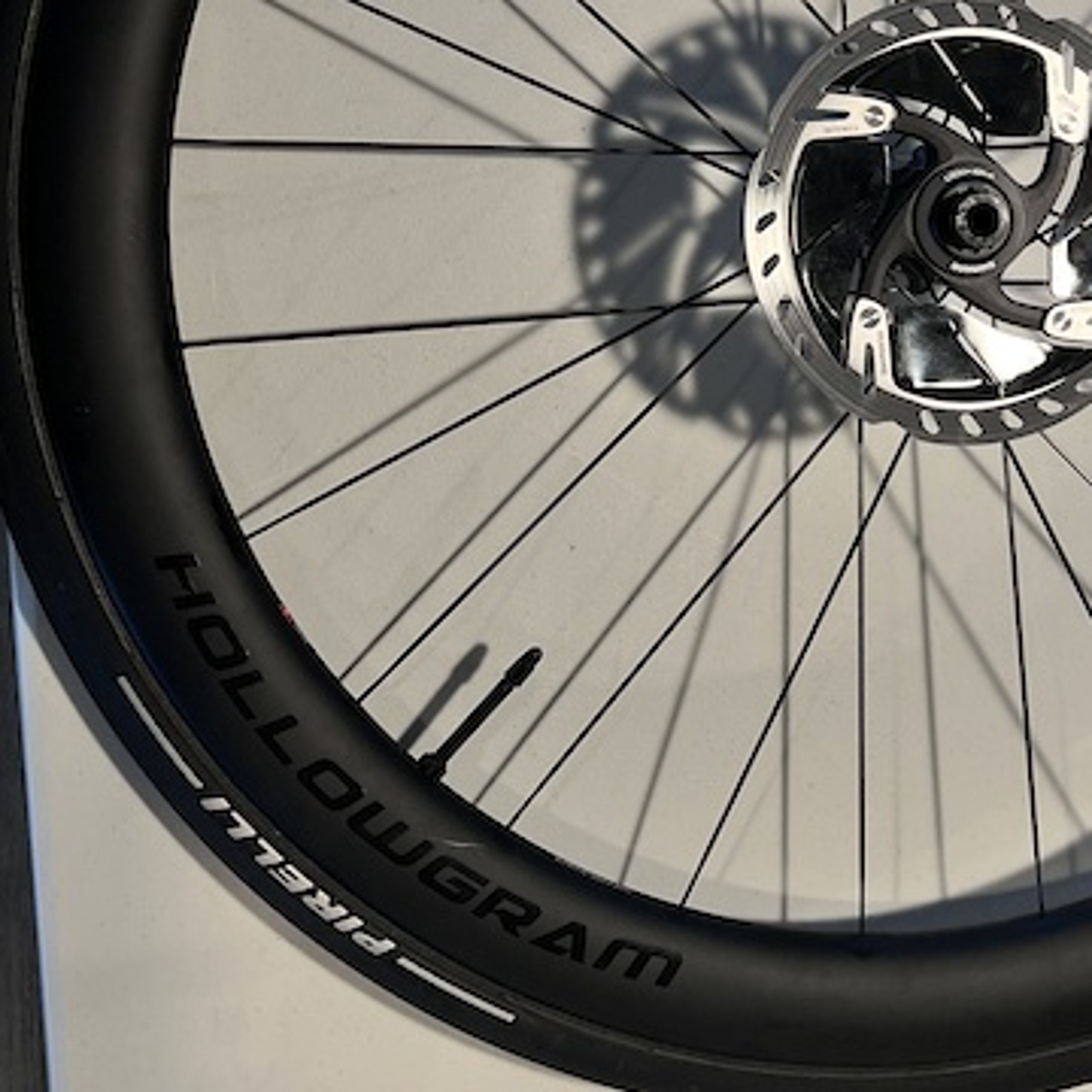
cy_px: 267
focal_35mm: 51
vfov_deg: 32.7
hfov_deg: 32.4
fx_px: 1820
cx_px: 889
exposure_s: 1/120
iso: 100
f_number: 1.5
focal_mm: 5.7
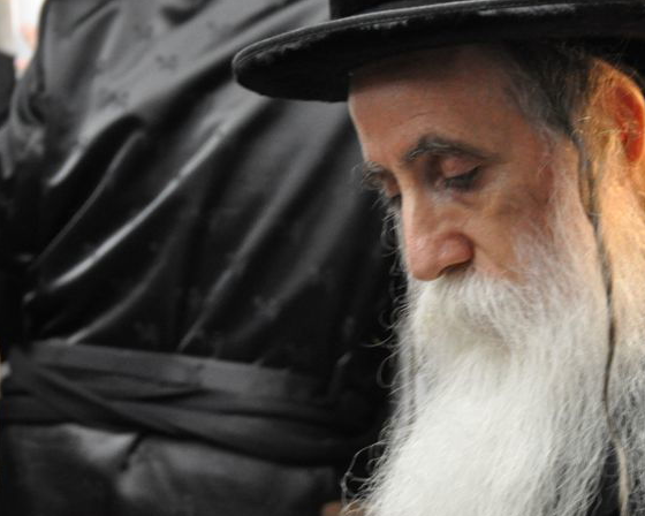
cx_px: 529
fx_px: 2749
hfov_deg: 13.3
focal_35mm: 144
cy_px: 166
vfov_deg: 10.7
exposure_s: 1/25
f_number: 5.6
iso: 1600
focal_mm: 56
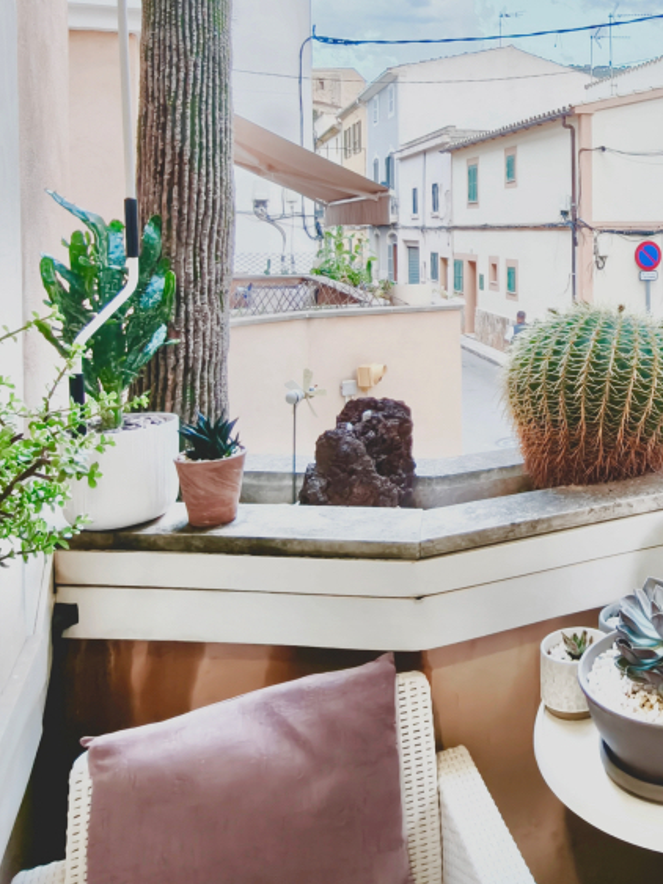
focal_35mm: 32
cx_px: 671
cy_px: 225
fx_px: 818
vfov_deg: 54.3
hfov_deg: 38.8
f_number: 2
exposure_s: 1/60.2
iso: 1600
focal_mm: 2.31
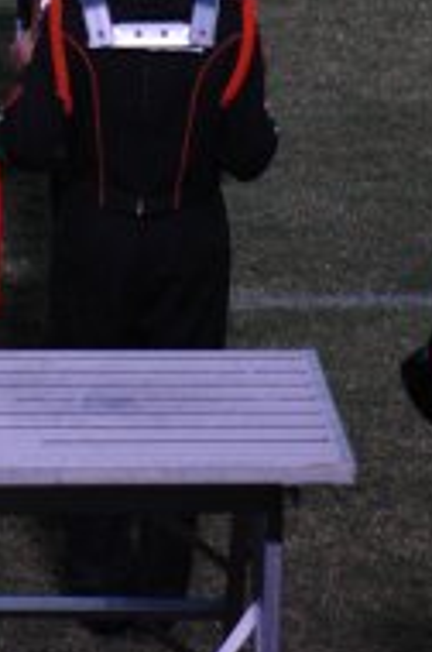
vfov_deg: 2.2
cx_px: -122
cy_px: -326
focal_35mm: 947
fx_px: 17107
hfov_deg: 1.4
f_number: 2.8
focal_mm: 200
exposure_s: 1/60
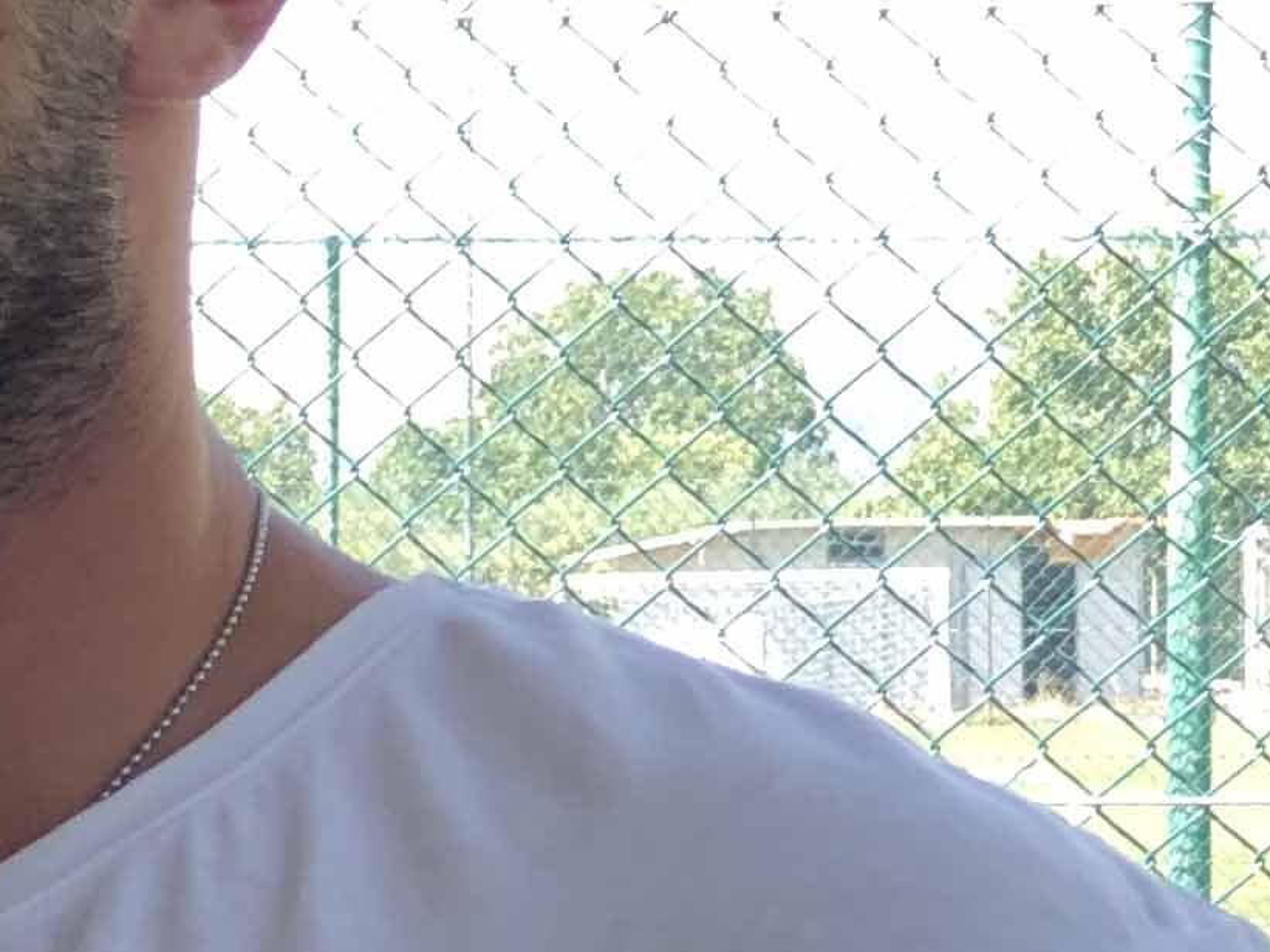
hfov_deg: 6.8
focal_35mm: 280
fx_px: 10274
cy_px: 802
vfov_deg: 5.3
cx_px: -1324
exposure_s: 1/120
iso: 32
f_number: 2.8
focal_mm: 6.6
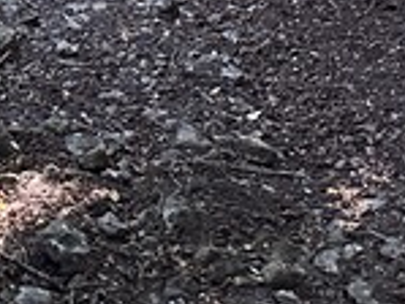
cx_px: -169
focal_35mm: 103
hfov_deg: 17.5
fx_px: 1206
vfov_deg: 13.2
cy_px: -214
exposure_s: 1/40
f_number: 1.78
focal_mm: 6.86
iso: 1000
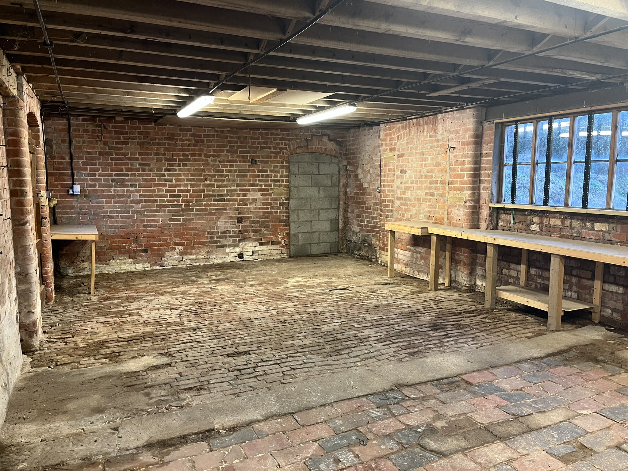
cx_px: 314
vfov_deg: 53.1
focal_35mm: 26
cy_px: 236
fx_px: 472
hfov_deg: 67.3
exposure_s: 1/50
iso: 125
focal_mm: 5.1
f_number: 1.6
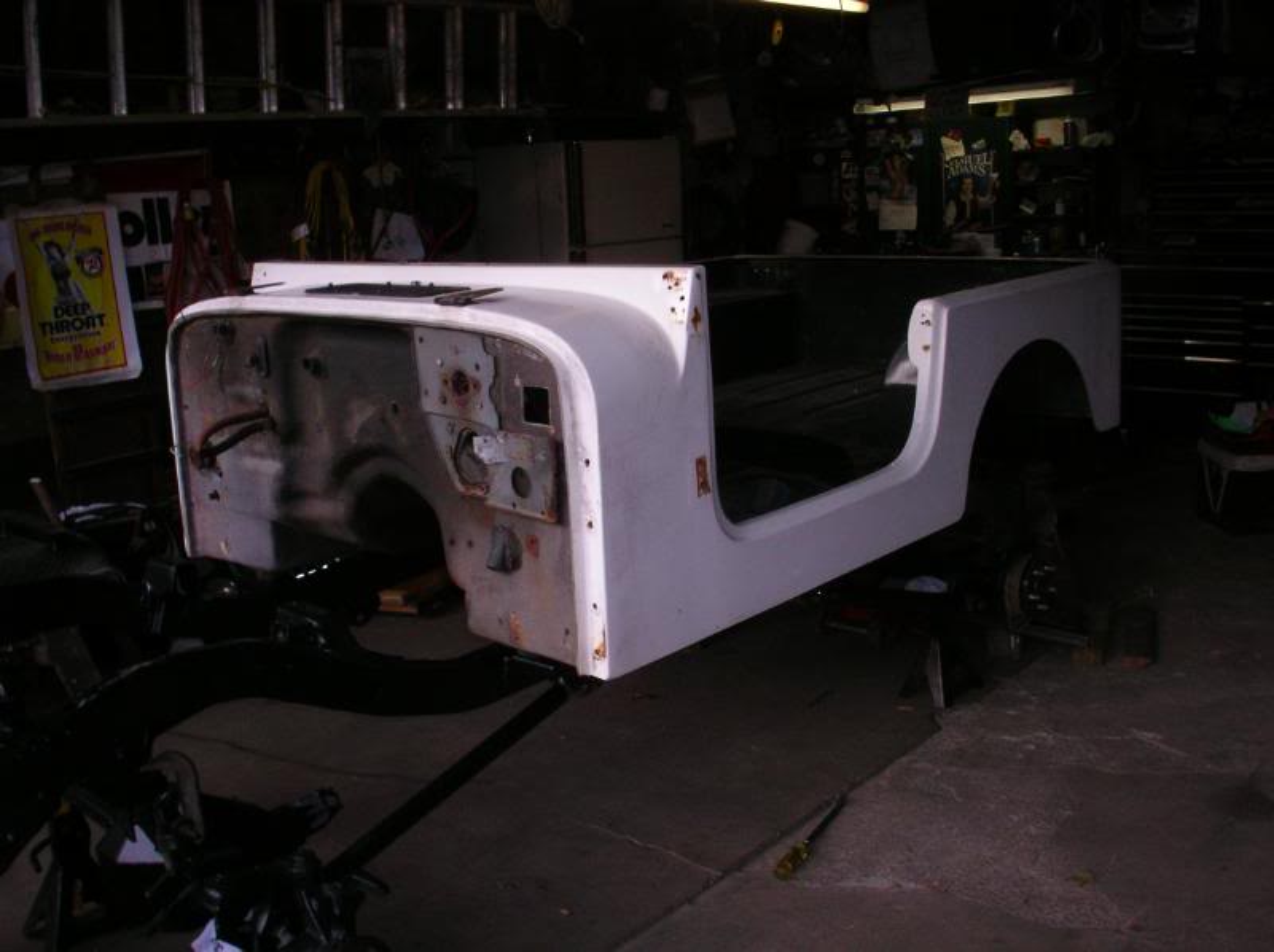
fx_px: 1360
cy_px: 476
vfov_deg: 38.6
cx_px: 637
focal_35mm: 37
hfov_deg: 50.2
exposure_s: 1/60
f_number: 6.9
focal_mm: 5.7
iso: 100
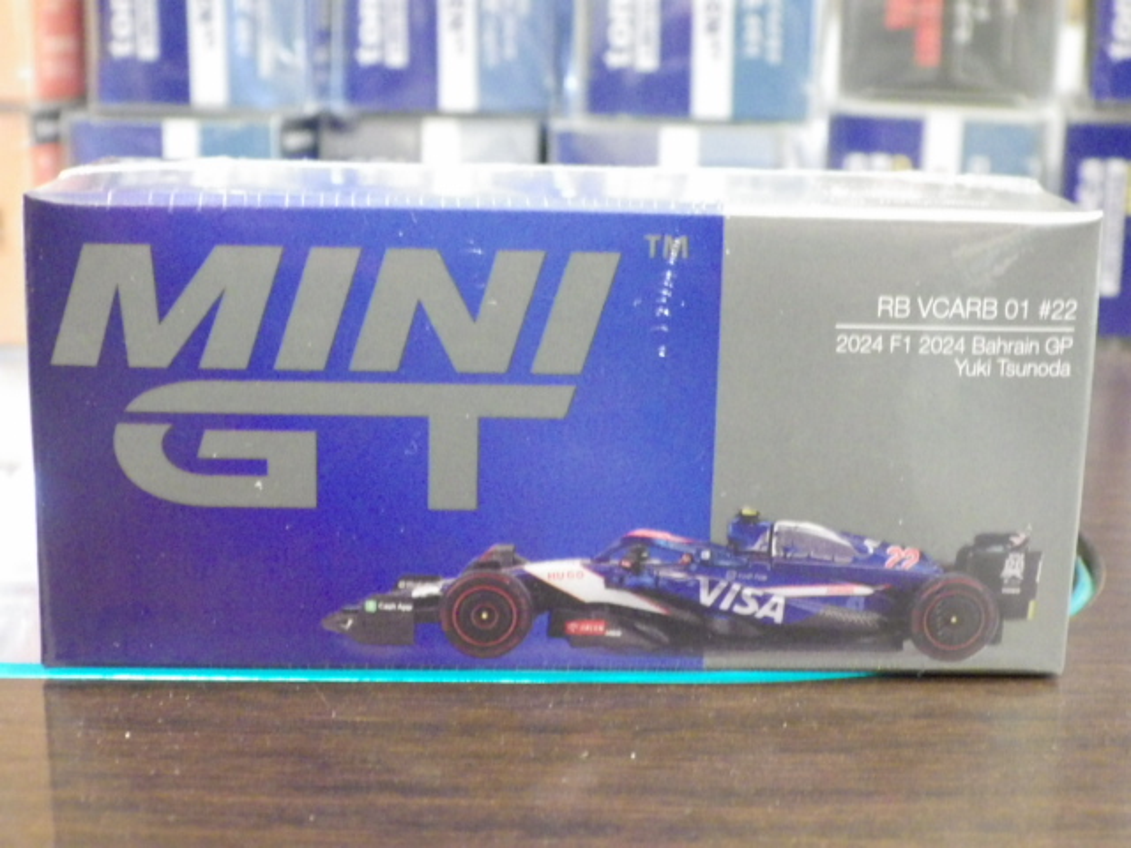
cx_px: 566
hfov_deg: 32.7
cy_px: 424
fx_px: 1928
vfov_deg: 24.8
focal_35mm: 59
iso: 1600
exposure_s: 1/20
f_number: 4
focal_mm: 10.7
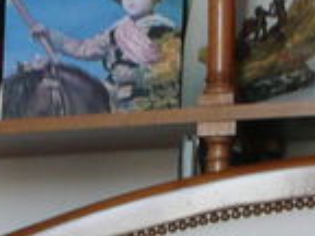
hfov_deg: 9.9
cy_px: 653
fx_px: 1765
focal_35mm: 194
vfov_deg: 7.0
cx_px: -155
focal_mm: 4.6
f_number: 3.3
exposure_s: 1/30
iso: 125
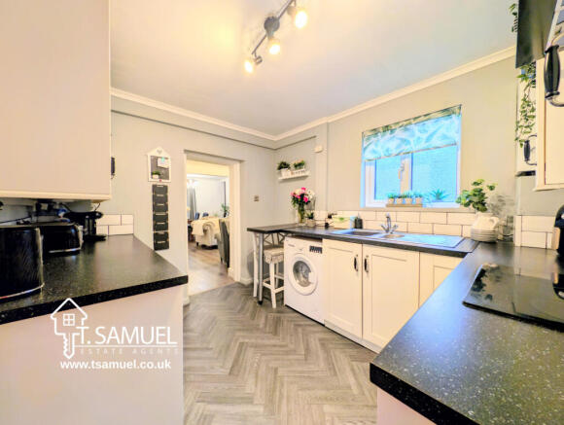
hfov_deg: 110.4
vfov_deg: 94.7
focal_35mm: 12
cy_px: 212
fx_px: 196
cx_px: 282
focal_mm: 2.23
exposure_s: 1/16.7
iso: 44
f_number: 1.95
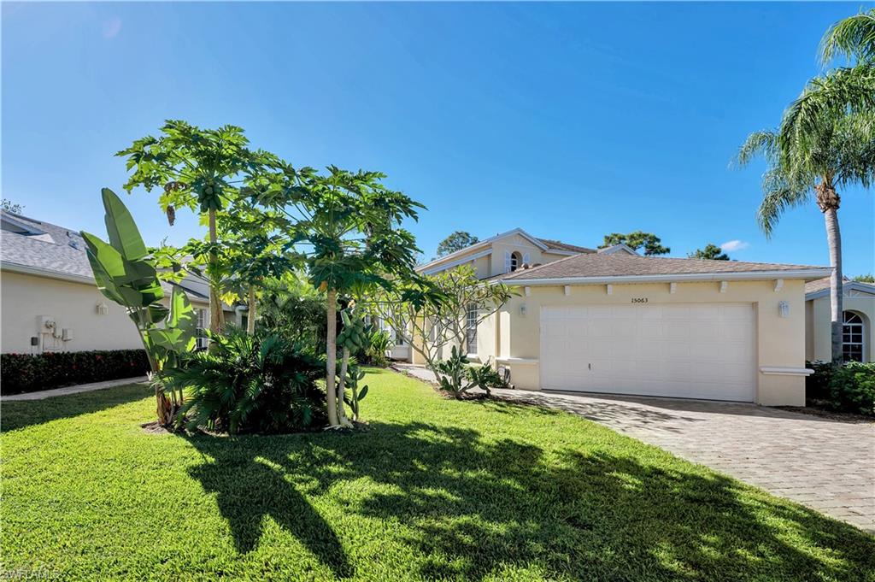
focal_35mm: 14
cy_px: 291
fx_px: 340
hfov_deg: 104.3
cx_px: 438
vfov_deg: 81.1
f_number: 11
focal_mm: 14
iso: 160
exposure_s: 1/250
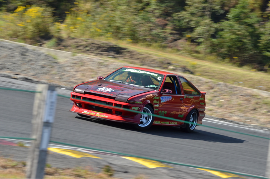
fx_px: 1459
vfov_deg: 7.0
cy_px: 90
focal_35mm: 195
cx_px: 135
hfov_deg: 10.6
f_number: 10
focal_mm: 130
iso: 200
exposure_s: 1/250
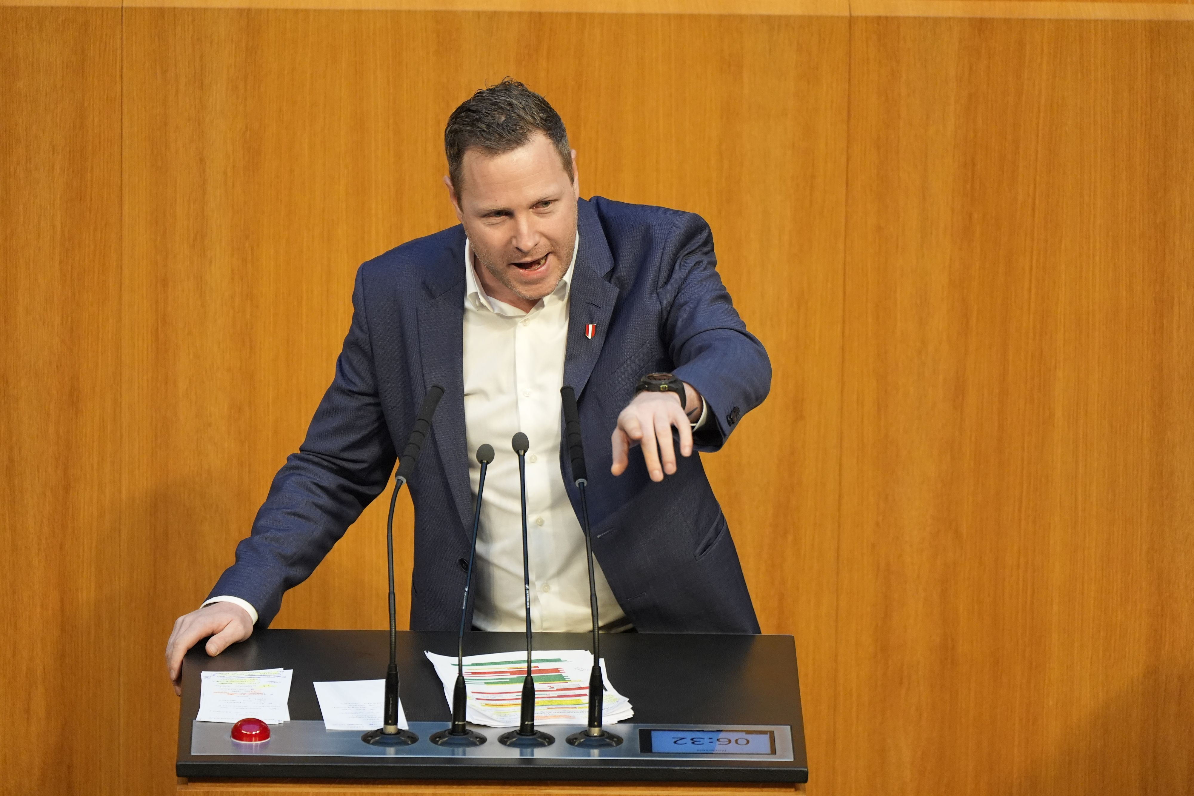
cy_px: 398
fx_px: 11442
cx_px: 597
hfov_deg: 6.0
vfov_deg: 4.0
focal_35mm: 345
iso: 3200
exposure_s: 1/200
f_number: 5.6
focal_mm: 345
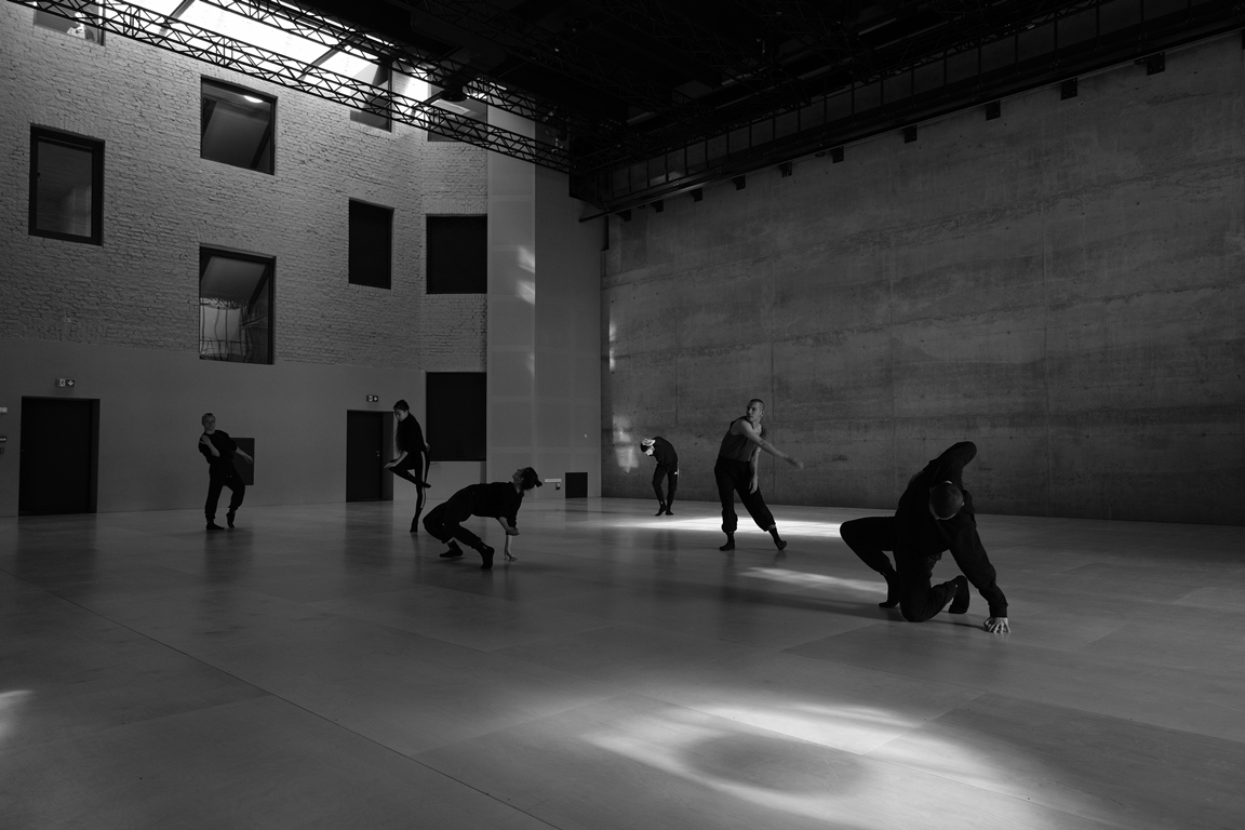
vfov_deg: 53.1
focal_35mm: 24
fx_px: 830
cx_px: 622
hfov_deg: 73.7
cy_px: 415
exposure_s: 1/100
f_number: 4
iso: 400
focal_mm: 16
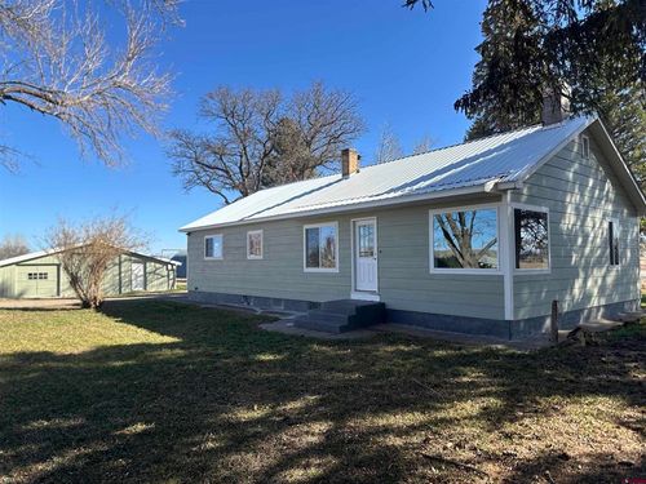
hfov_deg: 71.6
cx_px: 323
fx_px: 448
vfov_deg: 56.8
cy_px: 242
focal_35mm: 24
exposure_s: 1/2660
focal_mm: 6.86
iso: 80
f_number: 1.78
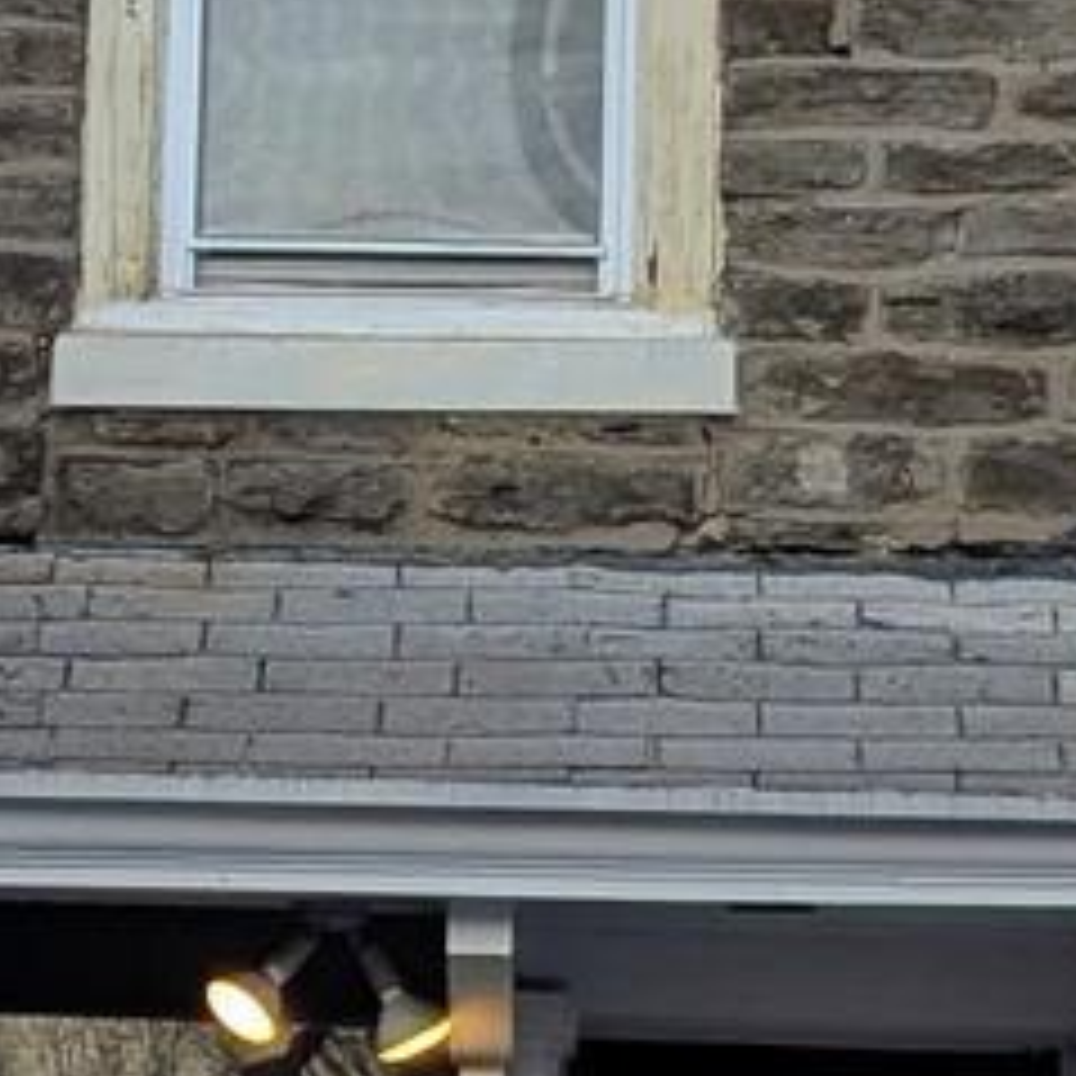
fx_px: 9601
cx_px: -441
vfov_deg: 6.4
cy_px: 180
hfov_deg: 6.3
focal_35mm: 273
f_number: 1.85
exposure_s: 1/1206
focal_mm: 6.81
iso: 39
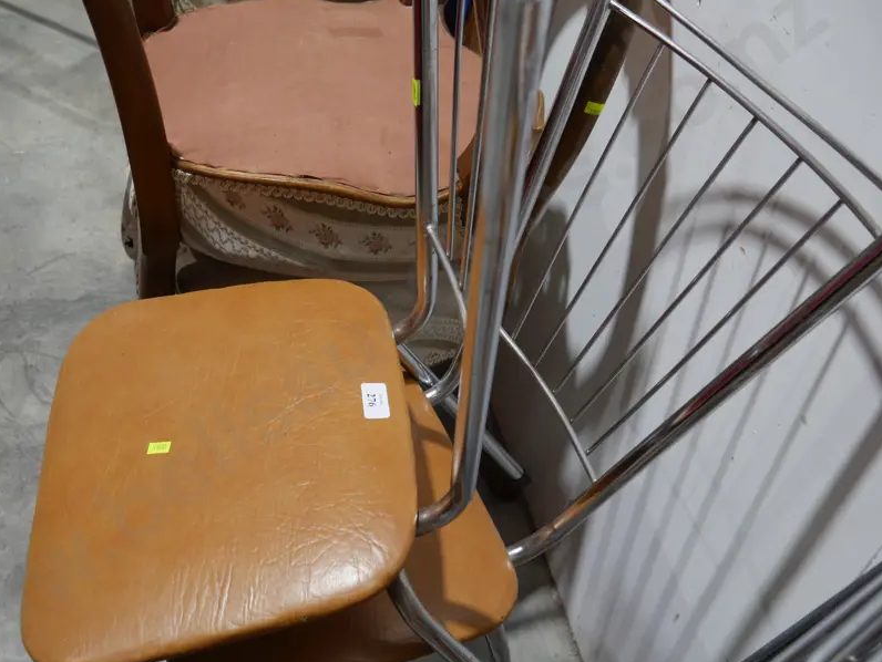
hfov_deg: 51.1
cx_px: 361
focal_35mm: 36
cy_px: 346
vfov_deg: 39.7
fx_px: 918
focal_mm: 14
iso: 200
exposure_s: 1/60
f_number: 3.5
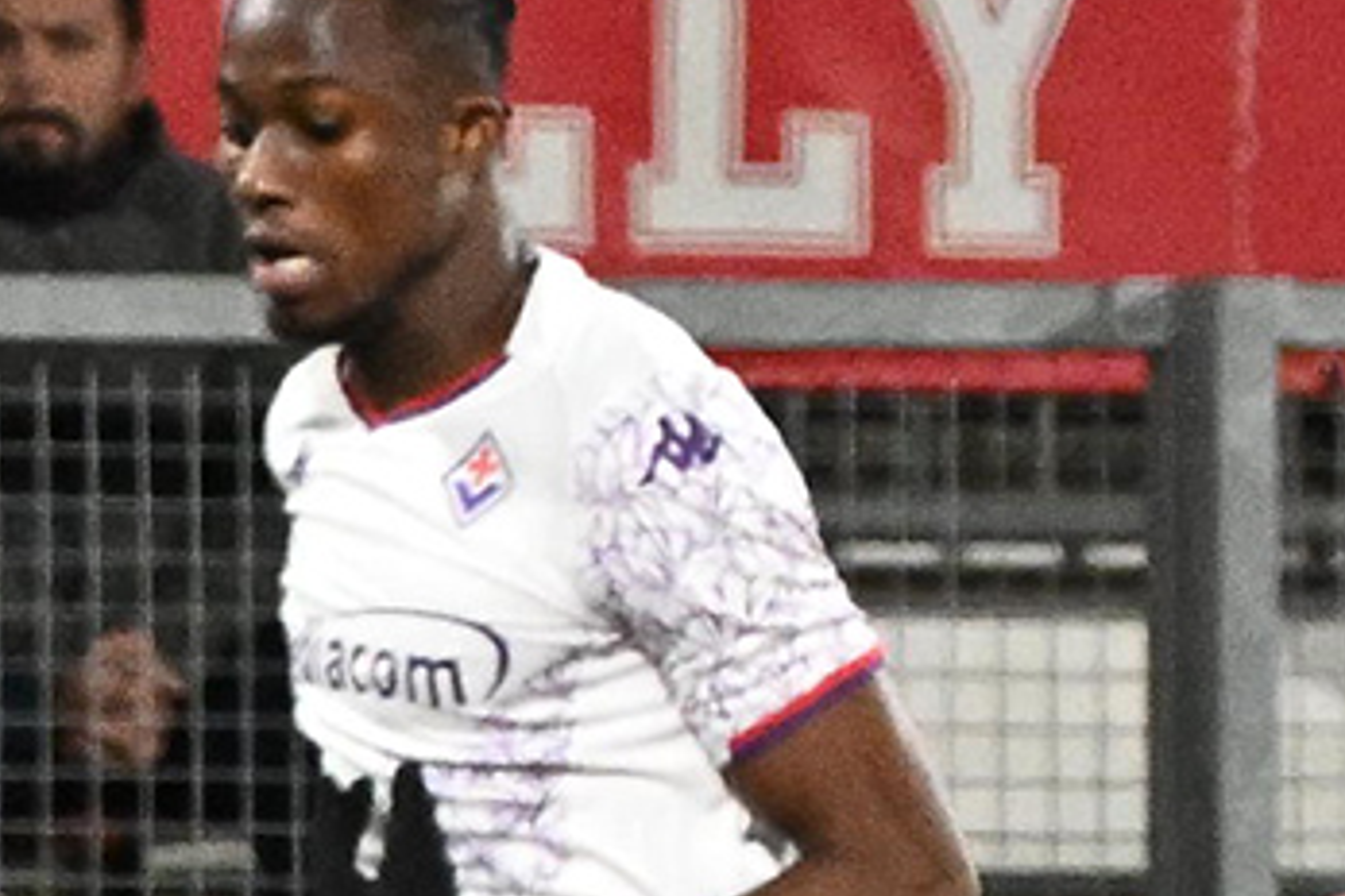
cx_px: 665
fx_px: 40534
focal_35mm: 1085
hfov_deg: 1.9
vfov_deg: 1.3
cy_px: 1209
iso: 5000
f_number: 4
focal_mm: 210
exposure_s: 1/1600
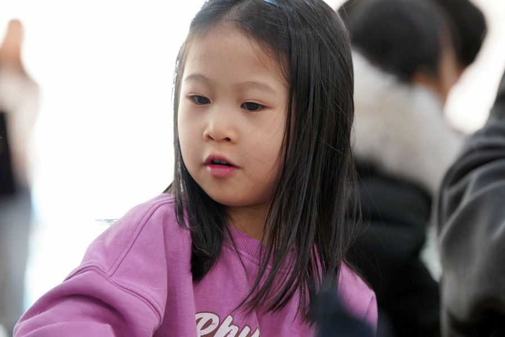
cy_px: 168
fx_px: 2469
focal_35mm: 176
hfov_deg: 11.7
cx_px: 252
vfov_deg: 7.8
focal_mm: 176
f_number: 4
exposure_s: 1/200
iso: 2500
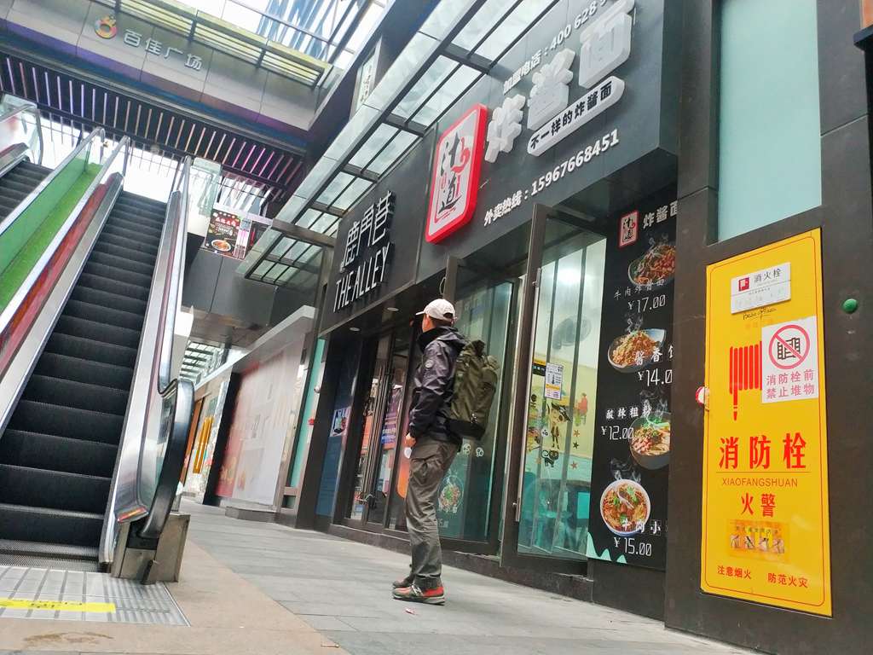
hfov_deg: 56.8
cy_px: 328
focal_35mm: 32
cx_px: 436
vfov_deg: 44.2
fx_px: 807
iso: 444
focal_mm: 4.5
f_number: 2
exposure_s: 1/25
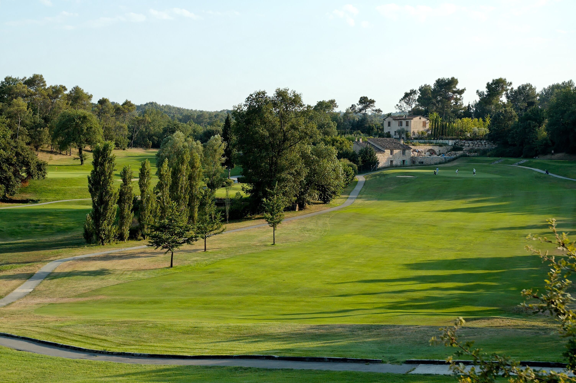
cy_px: 192
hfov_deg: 37.9
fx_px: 839
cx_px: 288
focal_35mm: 52
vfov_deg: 25.7
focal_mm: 35
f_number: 5.6
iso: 200
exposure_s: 1/400
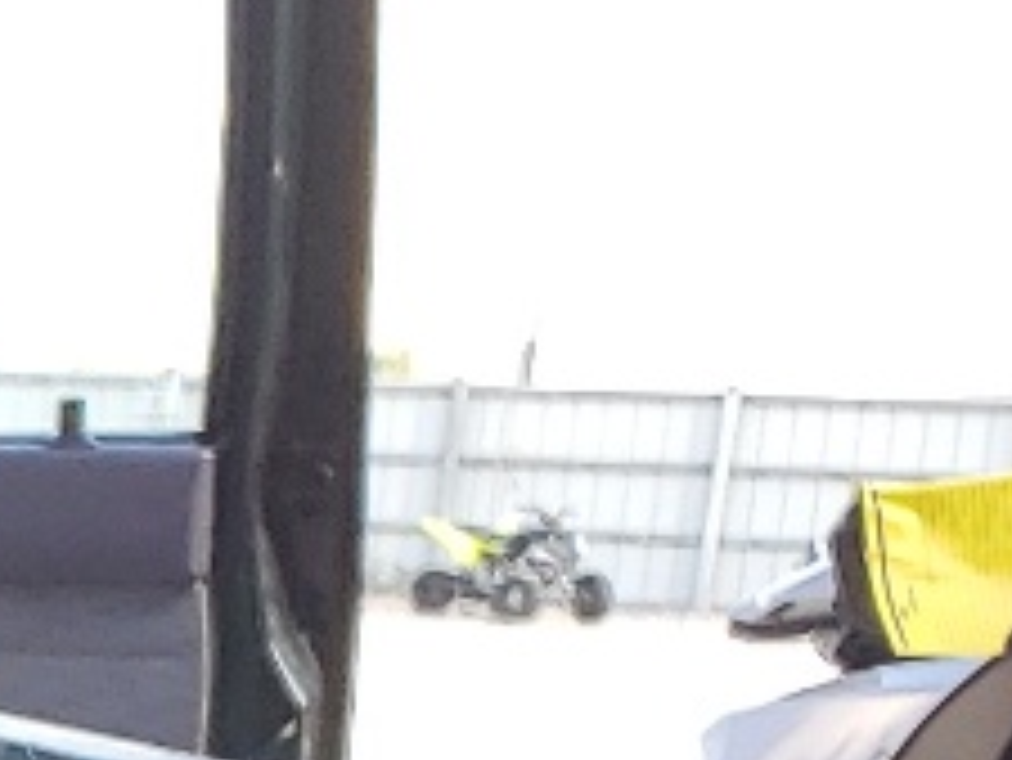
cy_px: 1700
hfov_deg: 8.7
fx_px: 5411
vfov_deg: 7.6
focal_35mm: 185
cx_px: -2082
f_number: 1.5
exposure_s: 1/294
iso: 50
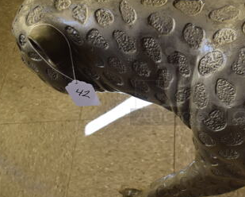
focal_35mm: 50
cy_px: 83
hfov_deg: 35.2
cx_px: 219
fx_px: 363
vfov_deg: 30.3
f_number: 3.5
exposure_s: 1/250
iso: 560
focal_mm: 18
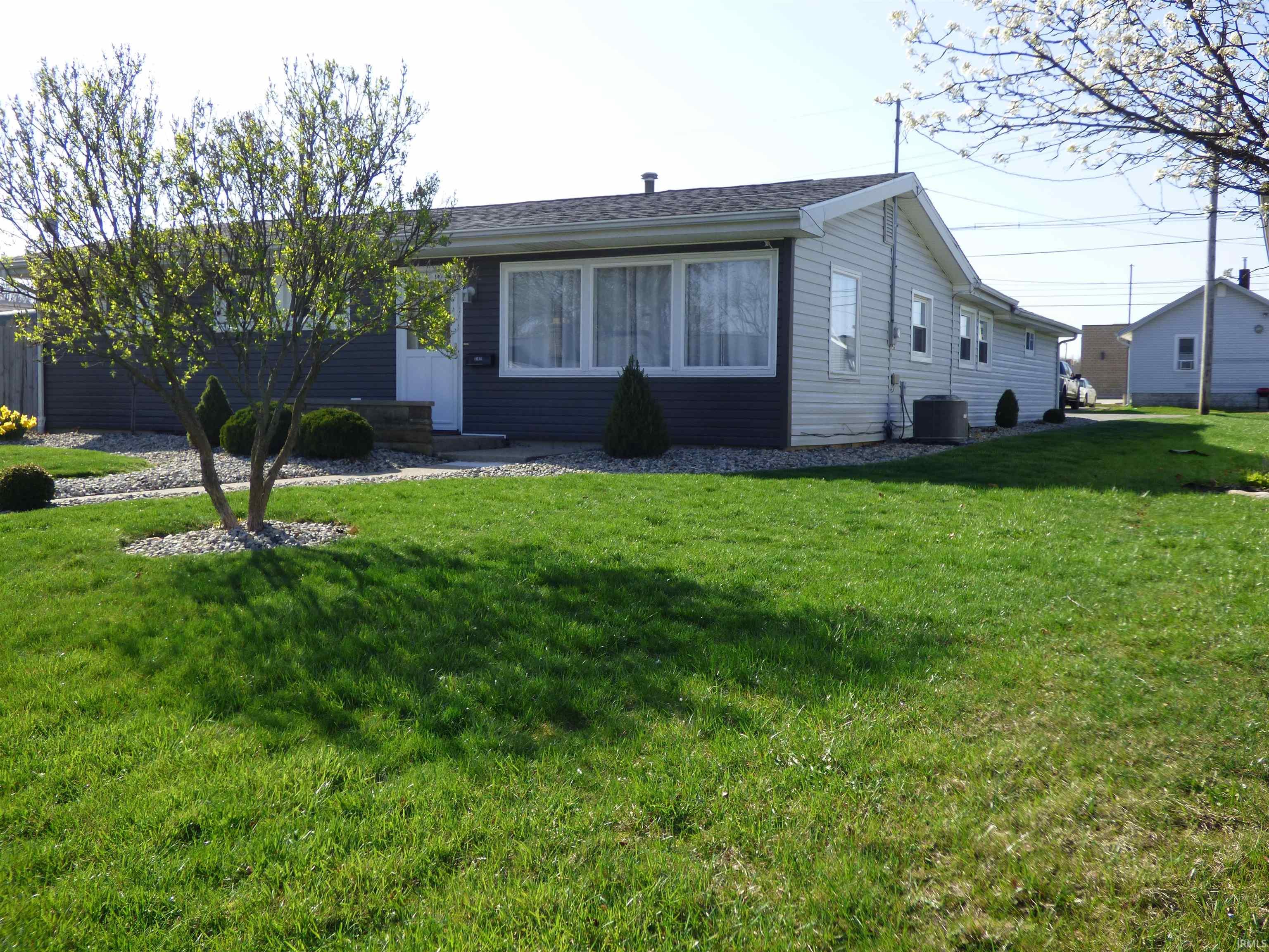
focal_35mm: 34
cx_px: 634
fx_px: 1246
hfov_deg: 54.0
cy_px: 476
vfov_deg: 41.8
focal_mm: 5.97
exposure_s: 1/640
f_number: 3.4
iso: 100
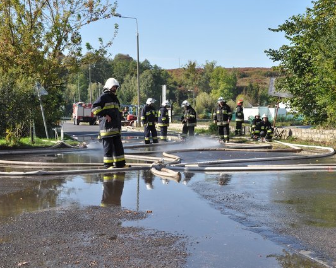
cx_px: 177
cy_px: 135
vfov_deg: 27.6
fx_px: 547
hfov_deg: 34.2
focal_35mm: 55
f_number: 10
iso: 250
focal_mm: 32
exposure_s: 1/400
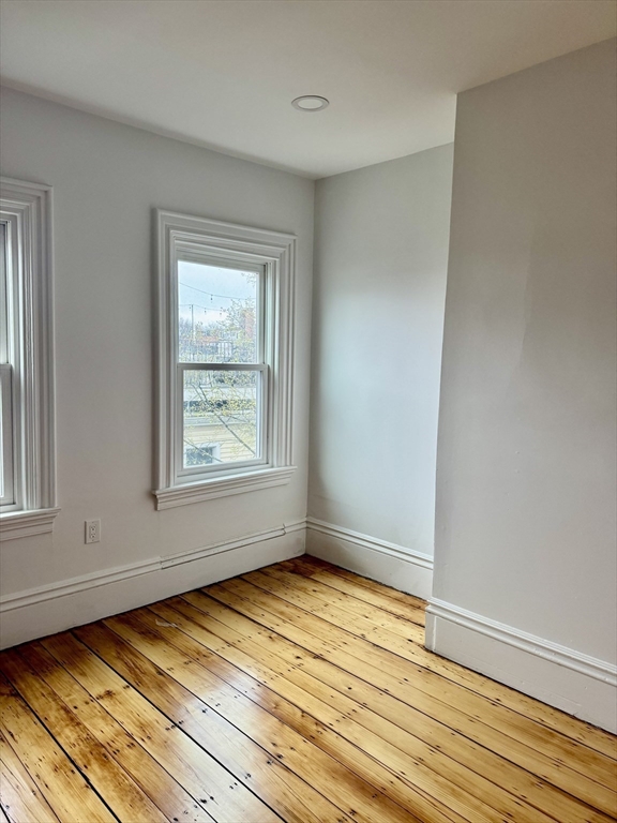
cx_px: 308
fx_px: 570
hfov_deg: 56.8
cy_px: 412
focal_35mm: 24
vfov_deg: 71.6
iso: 200
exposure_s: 1/120
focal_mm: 6.76
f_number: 1.78
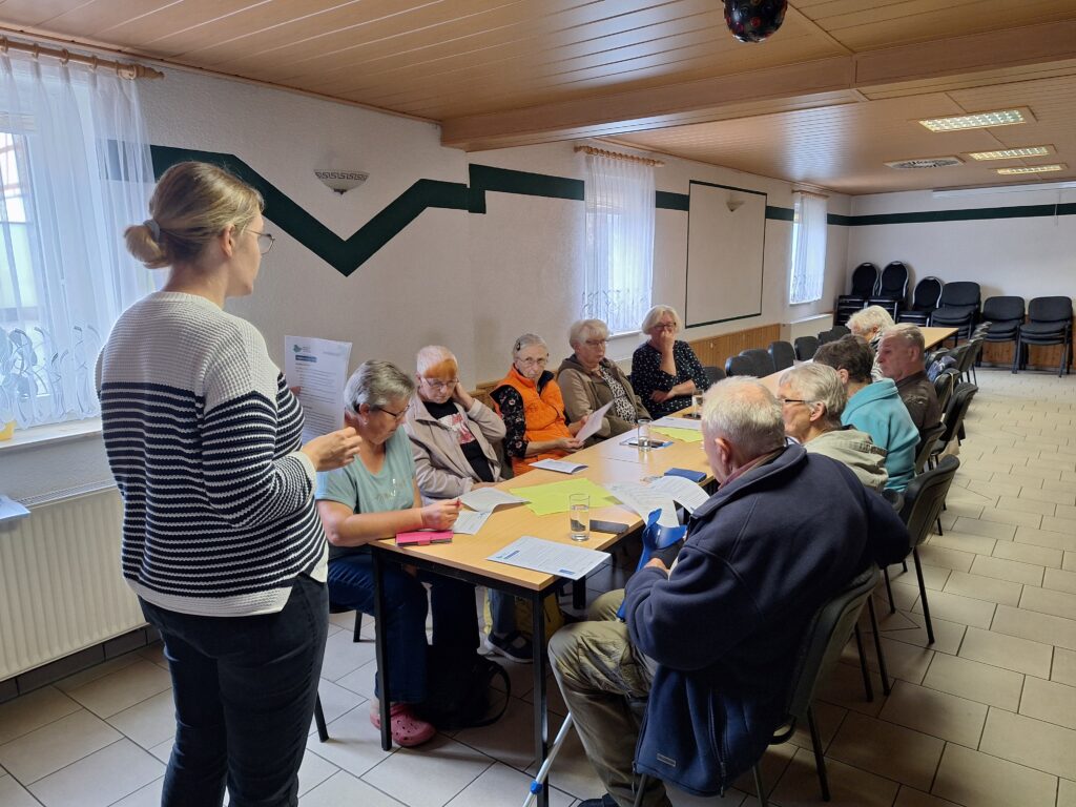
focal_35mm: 23
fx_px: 715
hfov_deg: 73.9
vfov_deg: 58.9
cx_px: 538
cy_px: 404
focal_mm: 5.54
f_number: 1.8
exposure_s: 1/50
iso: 160
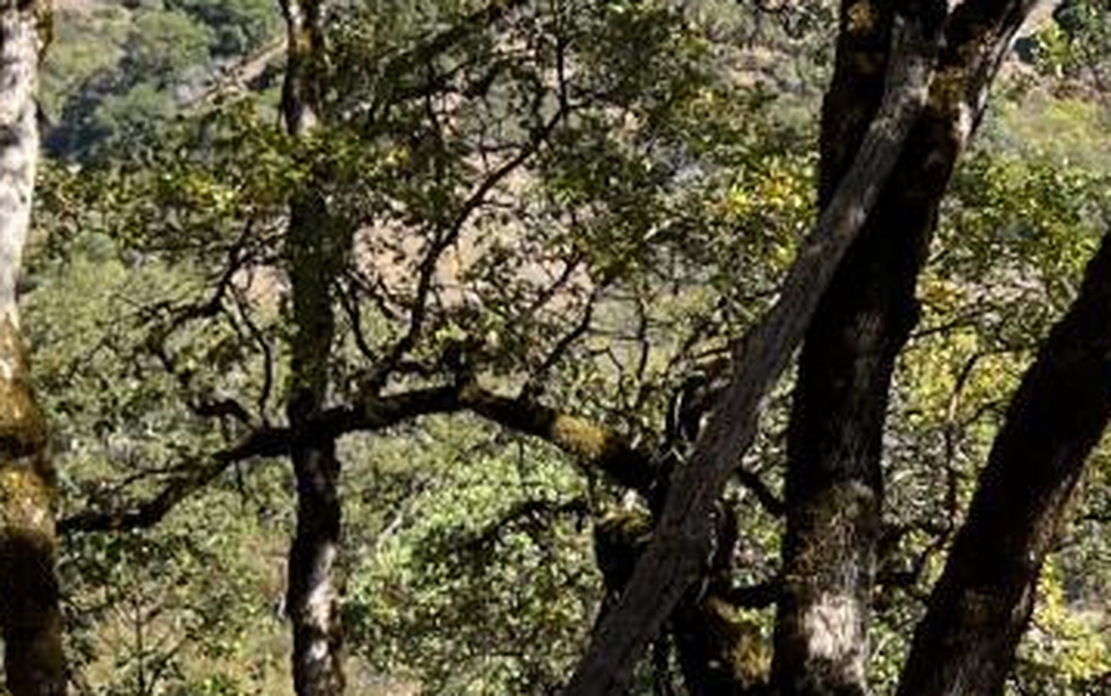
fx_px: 3485
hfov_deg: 17.4
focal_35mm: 115
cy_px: 642
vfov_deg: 11.3
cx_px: 1294
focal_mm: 5.7
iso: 50
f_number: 1.5
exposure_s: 1/1377
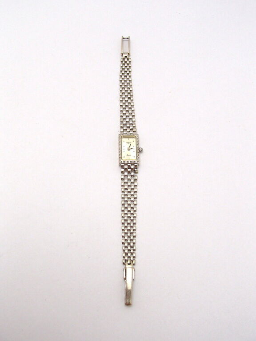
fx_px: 365
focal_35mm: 37
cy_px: 170
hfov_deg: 38.7
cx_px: 128
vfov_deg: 50.1
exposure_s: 1/160
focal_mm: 6.64
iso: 160
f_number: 4.7
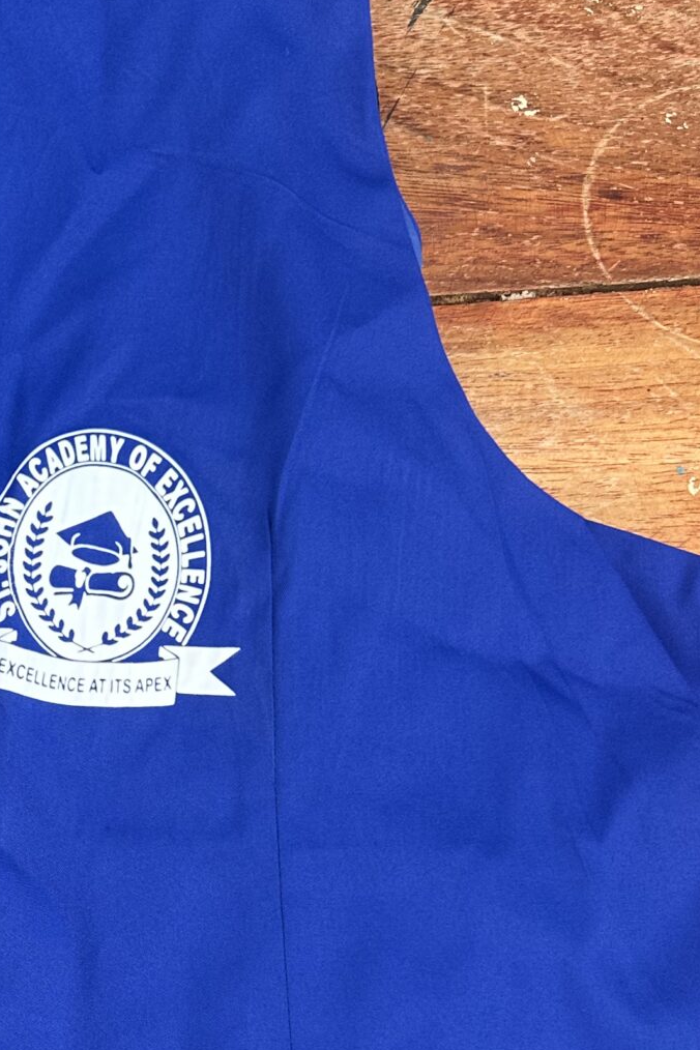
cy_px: 931
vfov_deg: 30.6
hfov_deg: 19.9
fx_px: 1837
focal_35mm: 63
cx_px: -192
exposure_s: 1/745
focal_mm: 6.86
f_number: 1.78
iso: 80
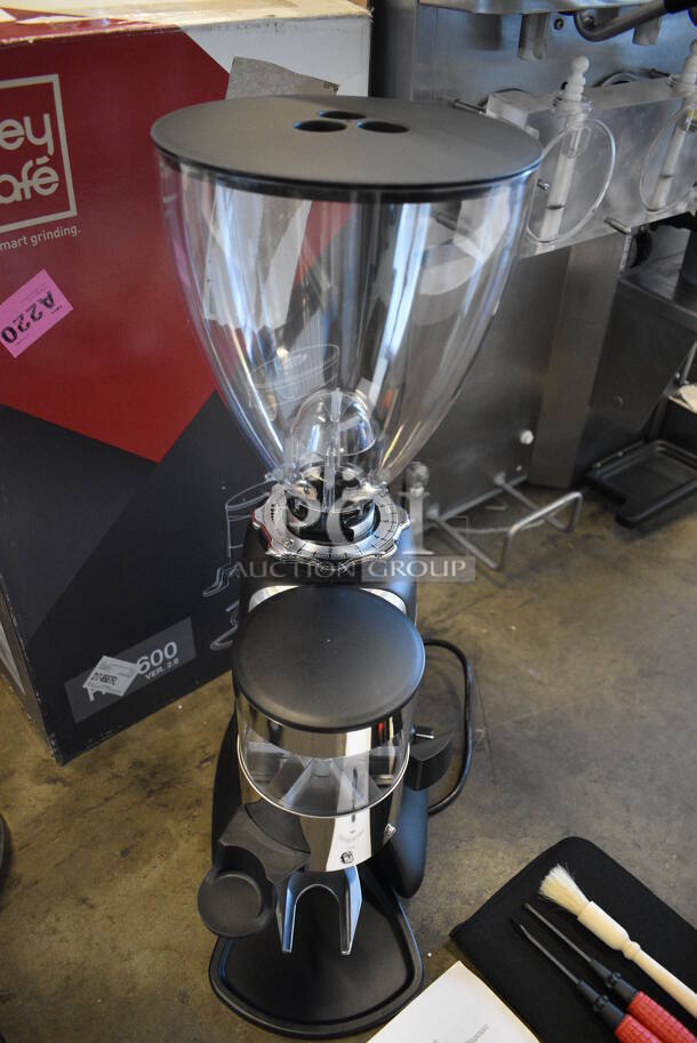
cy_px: 522
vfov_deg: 67.3
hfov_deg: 48.0
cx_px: 348
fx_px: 783
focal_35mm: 27
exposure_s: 1/125
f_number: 3.5
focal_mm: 18
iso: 2200
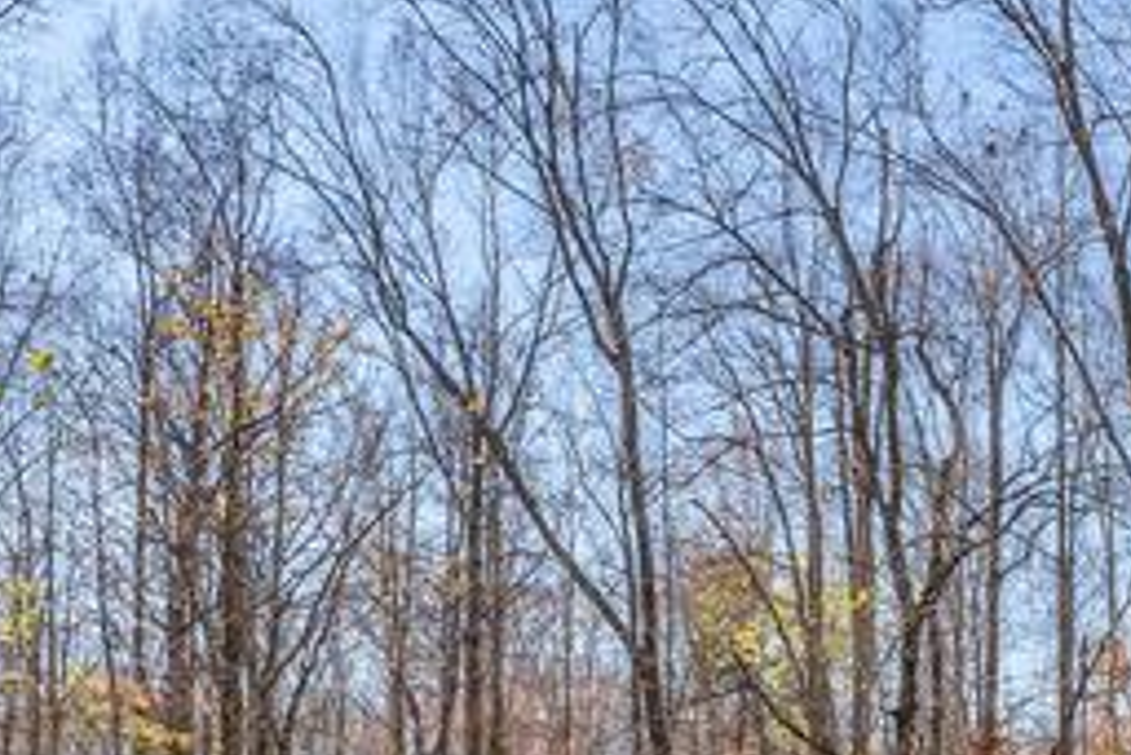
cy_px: 929
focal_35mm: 56
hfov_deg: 31.3
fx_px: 1760
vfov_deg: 22.2
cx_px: 1268
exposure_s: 1/800
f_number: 8
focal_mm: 14
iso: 640
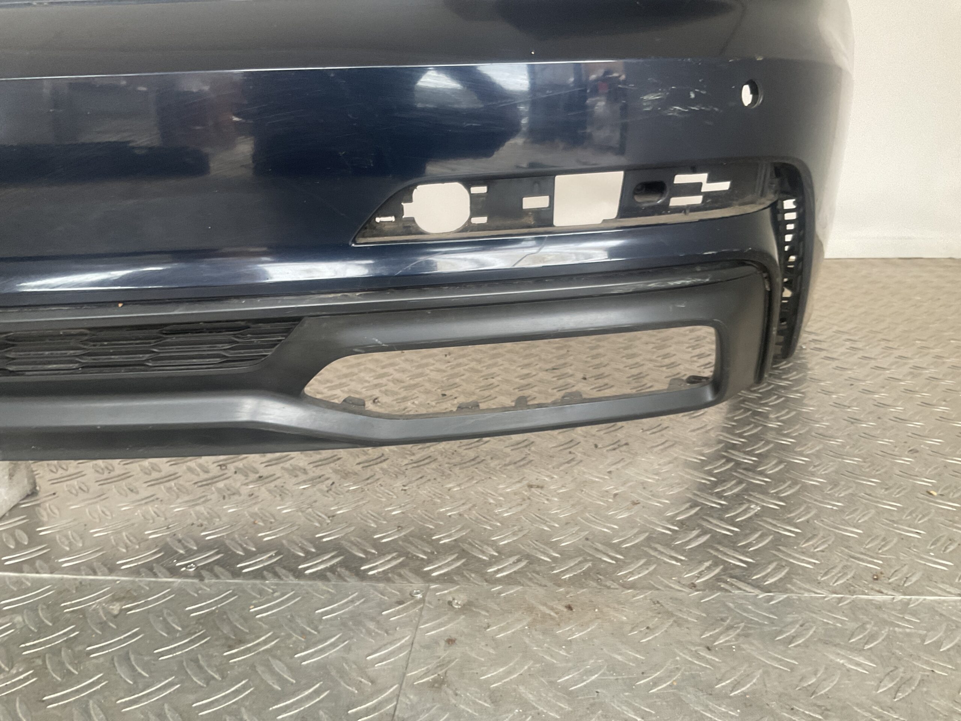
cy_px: 360
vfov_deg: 48.2
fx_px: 805
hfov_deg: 61.7
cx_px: 480
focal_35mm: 29
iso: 80
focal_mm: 3
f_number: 1.8
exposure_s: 1/50
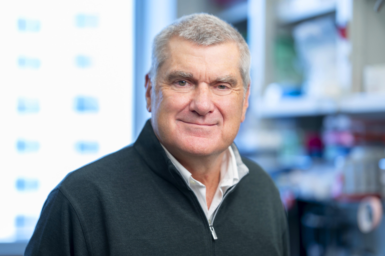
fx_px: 908
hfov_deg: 23.9
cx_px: 192
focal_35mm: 85
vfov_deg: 16.1
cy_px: 128
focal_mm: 85
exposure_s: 1/80
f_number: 1.8
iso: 250
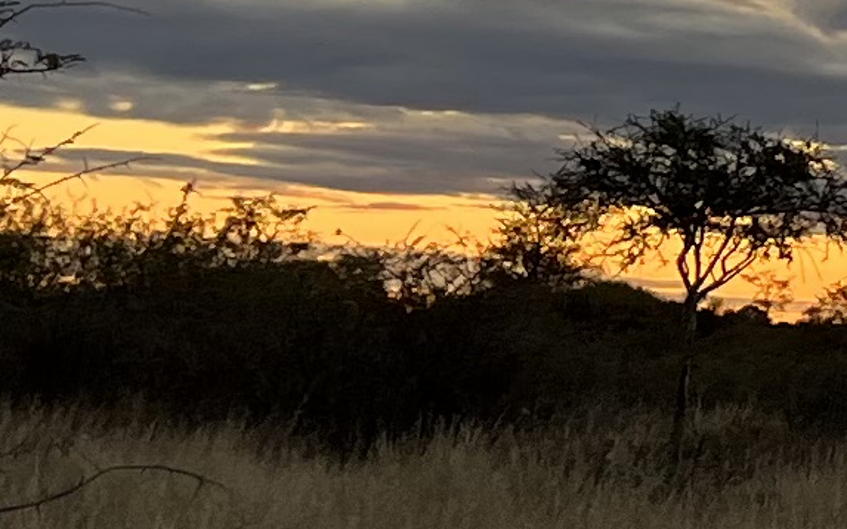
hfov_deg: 9.4
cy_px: -328
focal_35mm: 194
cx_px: 2136
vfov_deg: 6.6
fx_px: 4478
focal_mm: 5.1
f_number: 1.6
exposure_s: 1/282
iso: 40
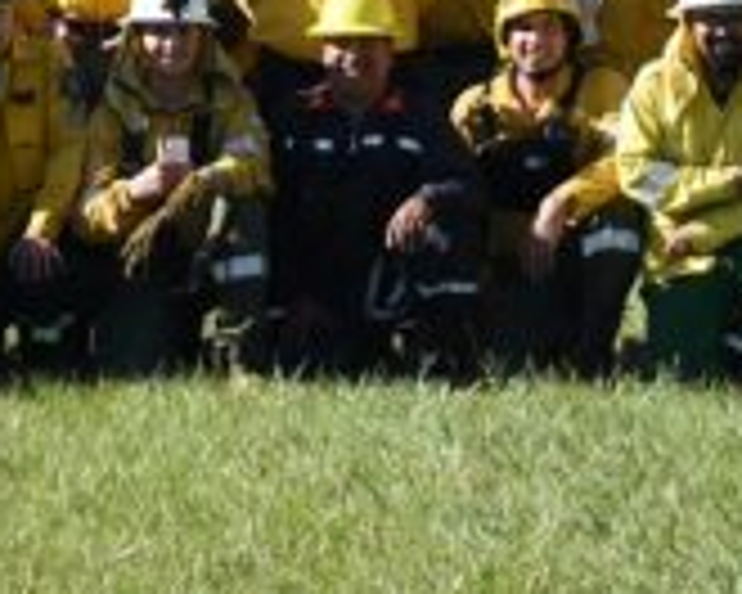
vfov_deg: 6.6
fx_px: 4925
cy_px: -698
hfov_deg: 8.5
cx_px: -126
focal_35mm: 224
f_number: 3.8
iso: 100
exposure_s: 1/800
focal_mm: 23
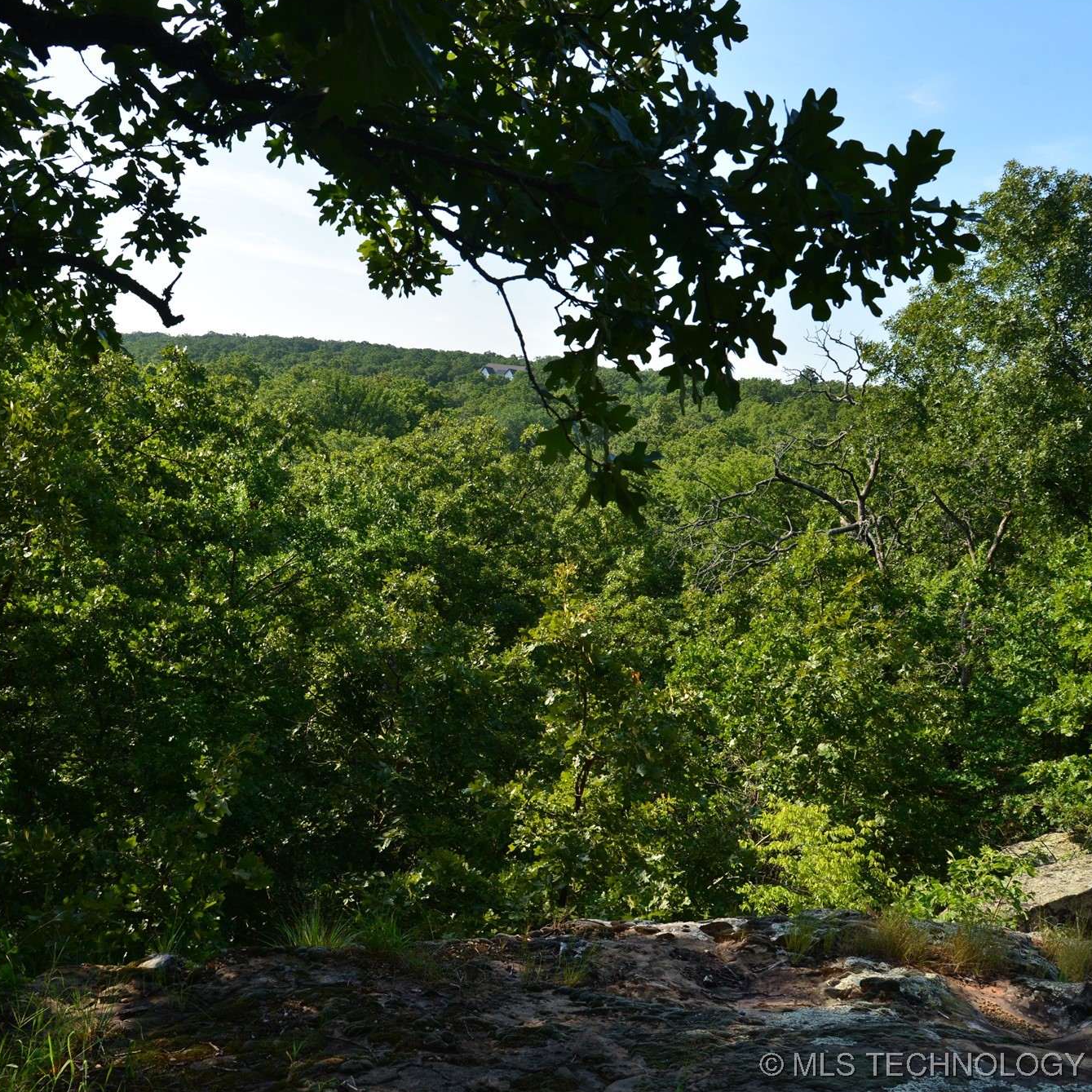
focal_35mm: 31
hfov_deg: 51.9
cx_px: 404
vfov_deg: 52.5
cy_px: 543
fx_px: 1106
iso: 200
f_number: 8
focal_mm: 24
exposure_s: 1/250
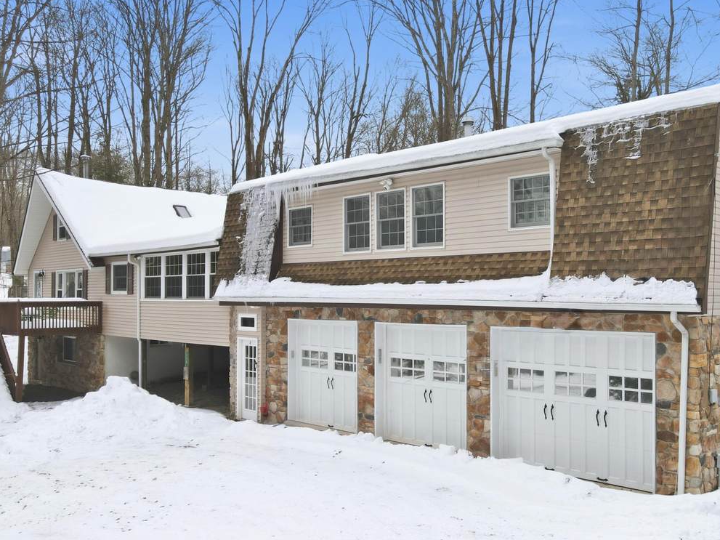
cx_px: 405
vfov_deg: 45.4
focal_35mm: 31
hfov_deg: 58.2
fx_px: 645
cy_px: 297
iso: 100
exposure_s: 1/160
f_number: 2.8
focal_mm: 4.5
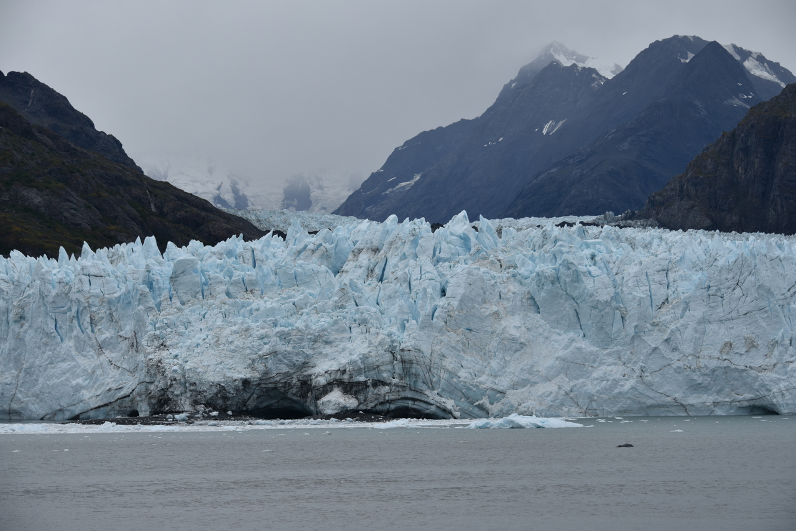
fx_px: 2035
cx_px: 398
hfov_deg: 22.1
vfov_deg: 14.9
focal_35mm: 92
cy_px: 266
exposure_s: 1/250
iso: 100
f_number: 8
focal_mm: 92
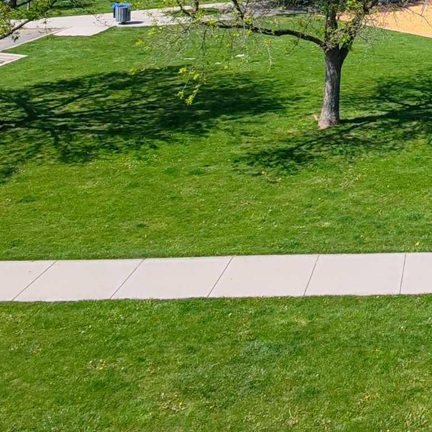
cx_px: 472
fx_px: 791
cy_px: -116
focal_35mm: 56
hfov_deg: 27.9
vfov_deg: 26.4
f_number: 2.55
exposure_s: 1/1231
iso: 102
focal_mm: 16
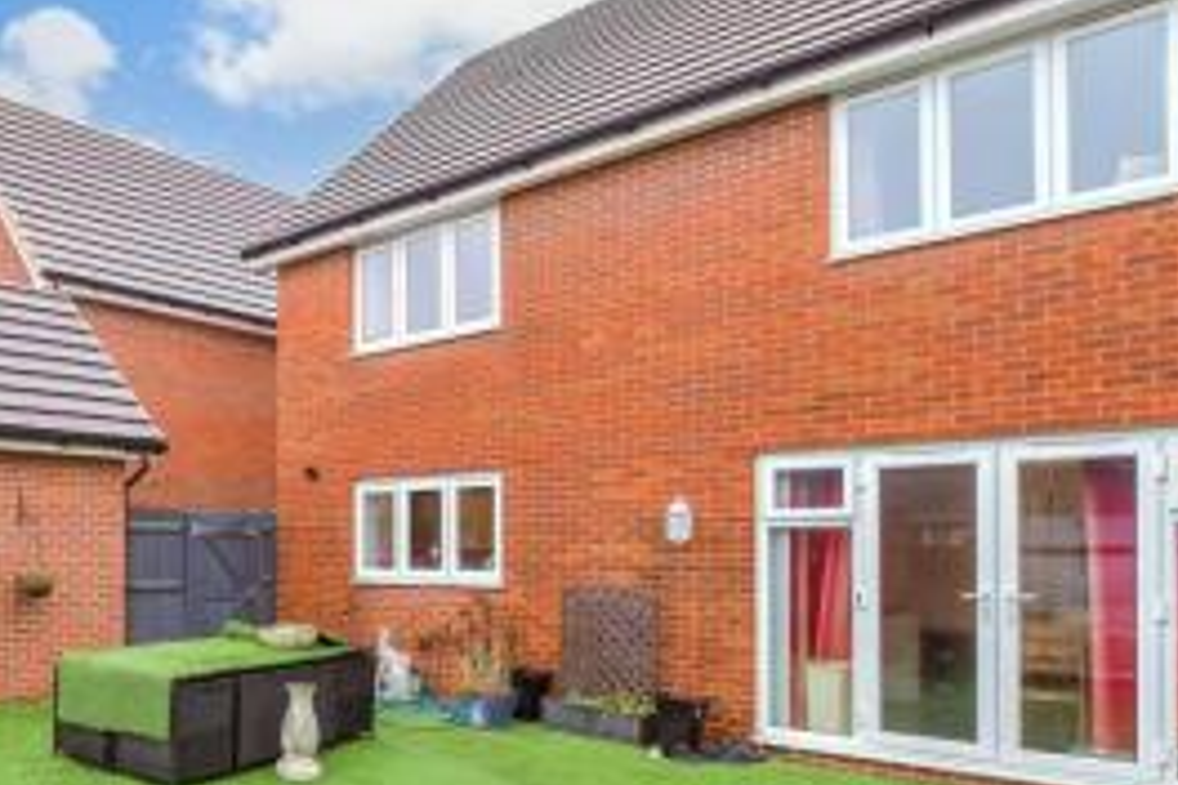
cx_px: 196
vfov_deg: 47.0
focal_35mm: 27
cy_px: 533
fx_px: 883
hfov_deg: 60.5
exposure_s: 1/60
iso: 500
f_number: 7.1
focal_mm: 10
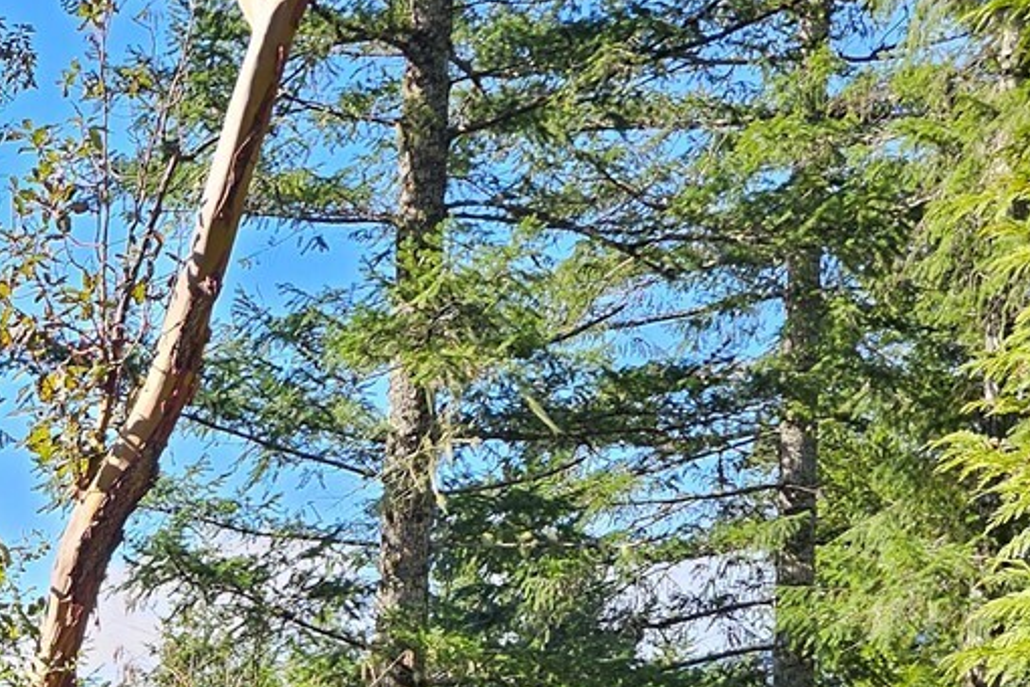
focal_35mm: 75
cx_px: -422
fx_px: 2146
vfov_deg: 16.9
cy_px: 958
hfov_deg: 23.0
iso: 10
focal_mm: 6.3
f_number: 1.7
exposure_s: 1/121
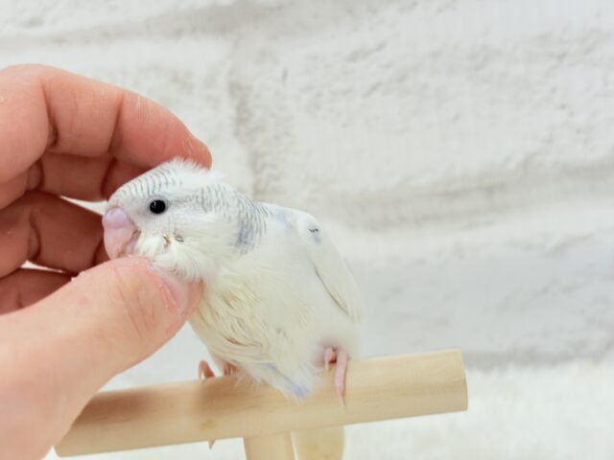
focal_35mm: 52
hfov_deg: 36.8
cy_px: 230
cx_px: 307
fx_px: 922
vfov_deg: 28.0
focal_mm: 5.96
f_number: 1.6
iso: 40
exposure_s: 1/50
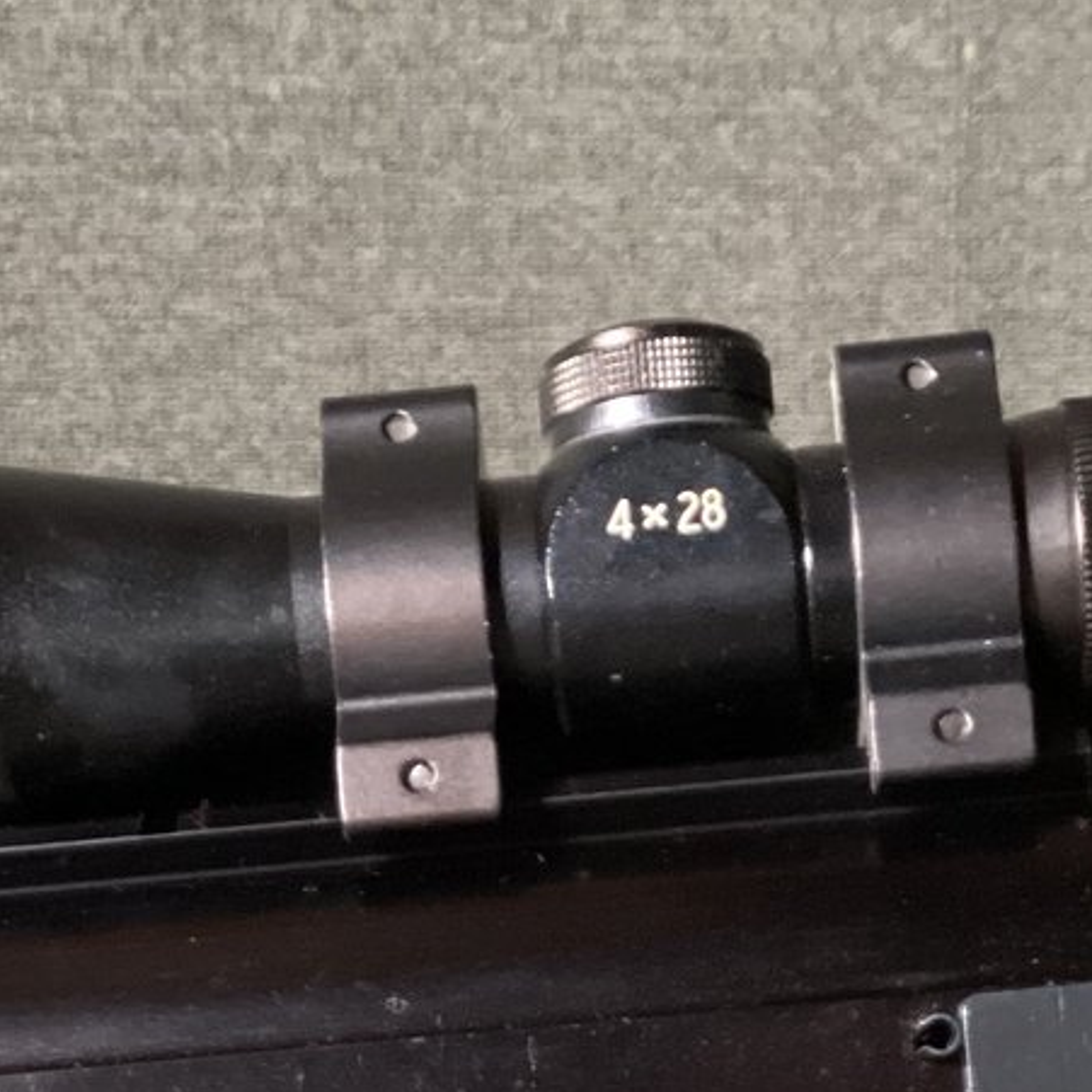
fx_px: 3284
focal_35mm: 92
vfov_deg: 17.9
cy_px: 1316
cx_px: 587
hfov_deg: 18.9
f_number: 2.4
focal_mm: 3.3
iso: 320
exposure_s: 1/33
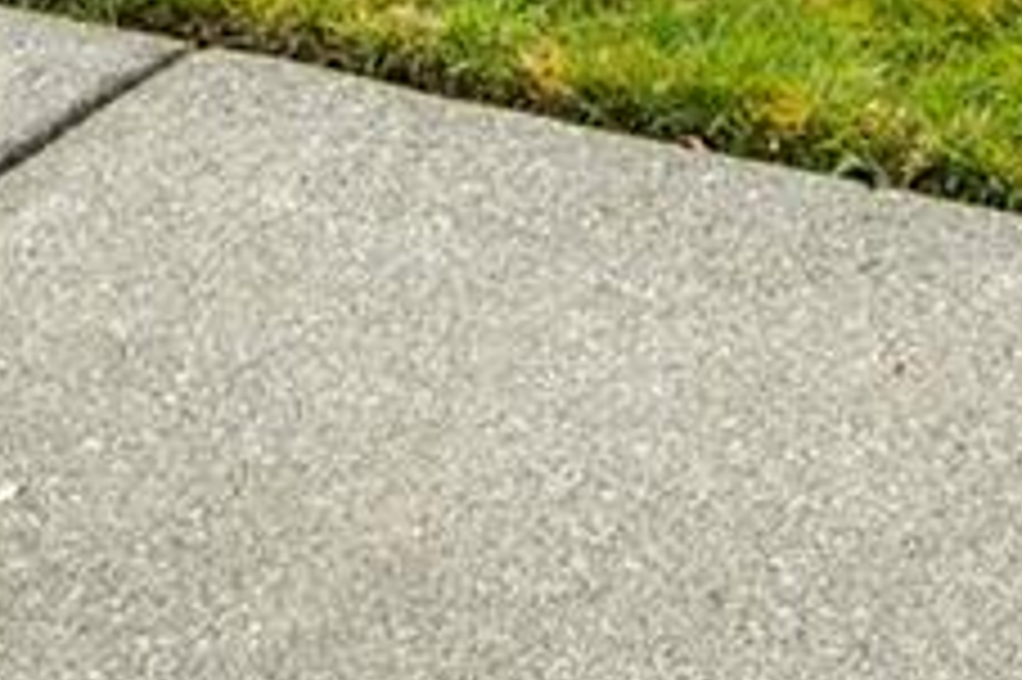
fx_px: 3603
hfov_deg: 16.1
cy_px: -1500
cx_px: 441
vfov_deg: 8.6
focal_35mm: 127
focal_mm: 12
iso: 250
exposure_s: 1/200
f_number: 8
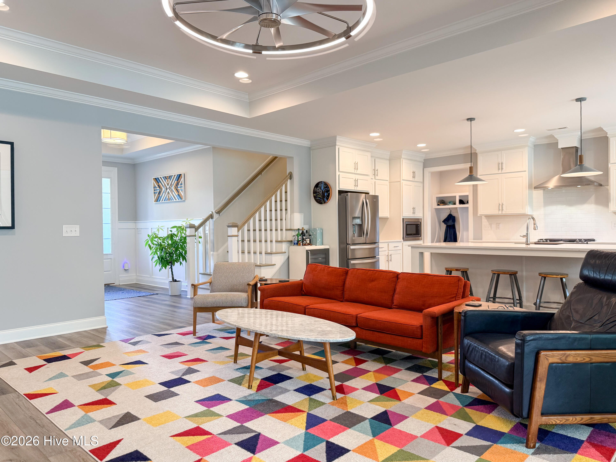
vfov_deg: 56.8
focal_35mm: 24
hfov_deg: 71.6
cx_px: 308
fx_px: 427
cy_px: 231
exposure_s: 1/60
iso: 160
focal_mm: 6.76
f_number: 1.8
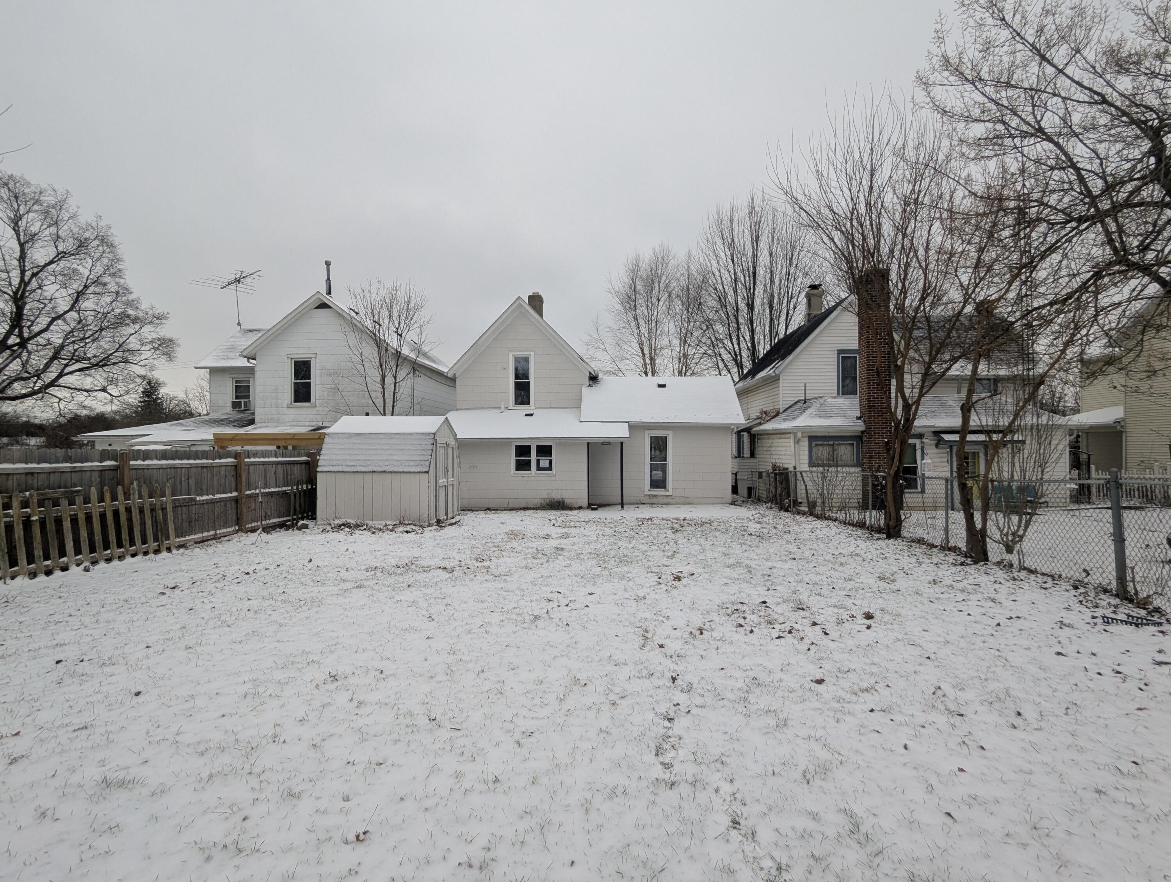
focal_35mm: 16
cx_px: 586
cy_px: 441
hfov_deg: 94.4
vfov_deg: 78.2
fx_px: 542
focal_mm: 2.35
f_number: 2.2
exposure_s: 1/119
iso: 54
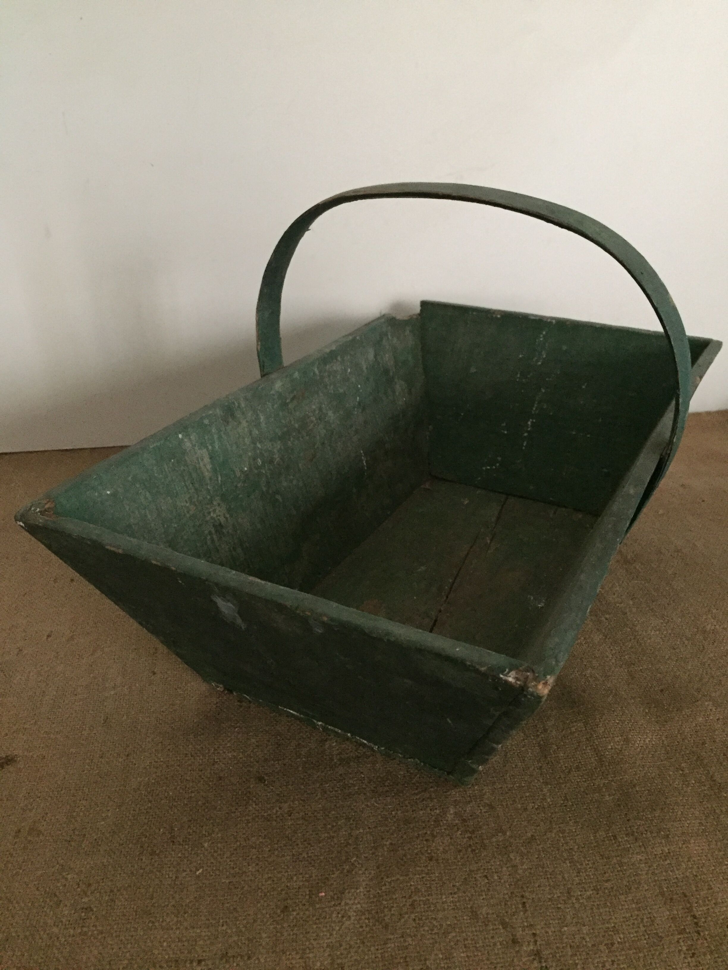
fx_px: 813
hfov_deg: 48.2
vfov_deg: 61.7
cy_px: 485
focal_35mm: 29
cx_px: 364
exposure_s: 1/17
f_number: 2.2
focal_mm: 4.15
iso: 500
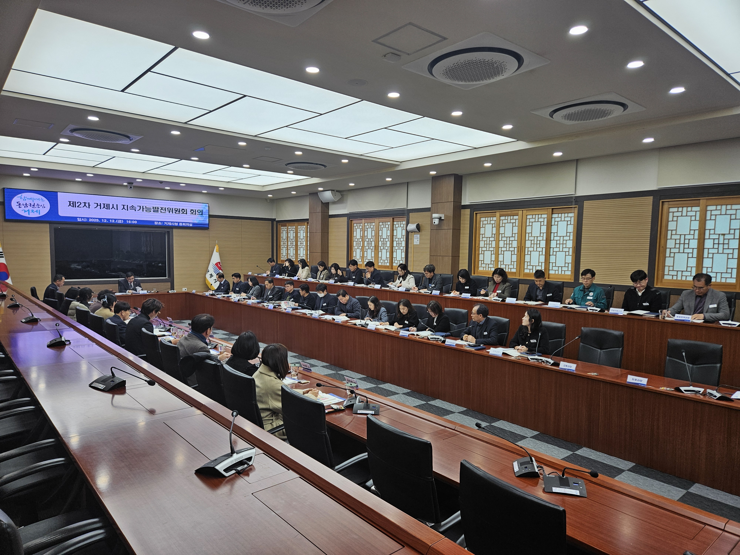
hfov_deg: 73.9
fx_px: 492
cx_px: 370
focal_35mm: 23
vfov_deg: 58.9
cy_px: 278
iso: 40
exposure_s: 1/120
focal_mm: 5.4
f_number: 1.8
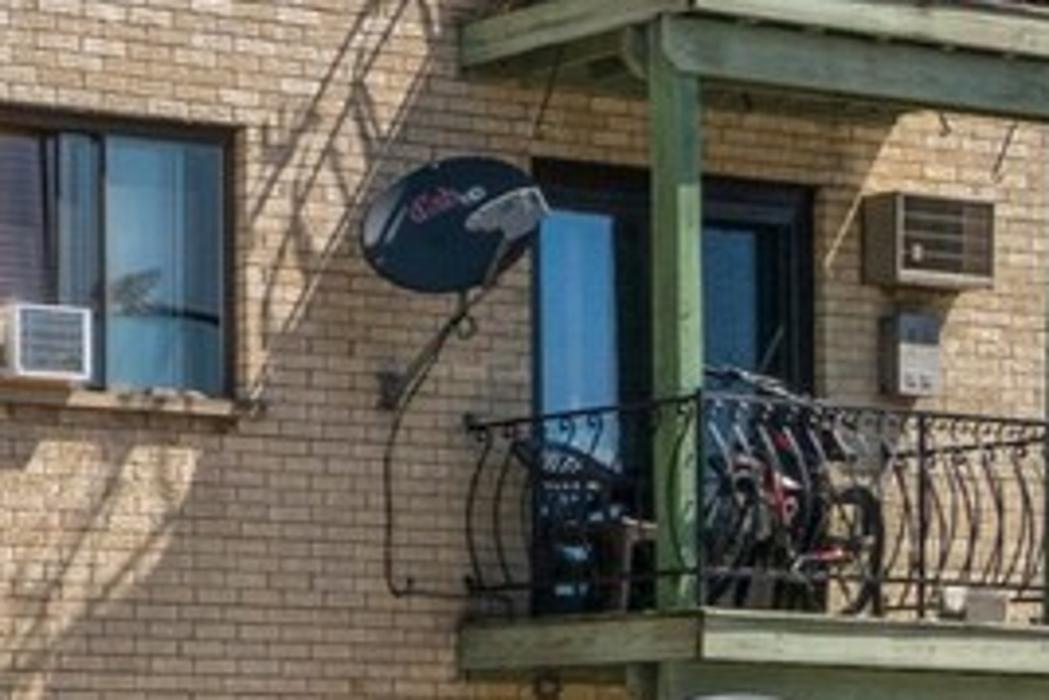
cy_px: 270
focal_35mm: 127
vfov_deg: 10.8
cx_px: -1151
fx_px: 3702
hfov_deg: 13.5
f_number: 11
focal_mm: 14
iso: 200
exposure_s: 1/200
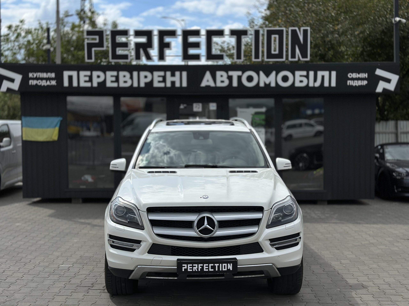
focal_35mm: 48
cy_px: 153
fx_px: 567
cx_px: 204
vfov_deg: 30.3
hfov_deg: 39.7
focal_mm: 6.86
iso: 100
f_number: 1.78
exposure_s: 1/13699
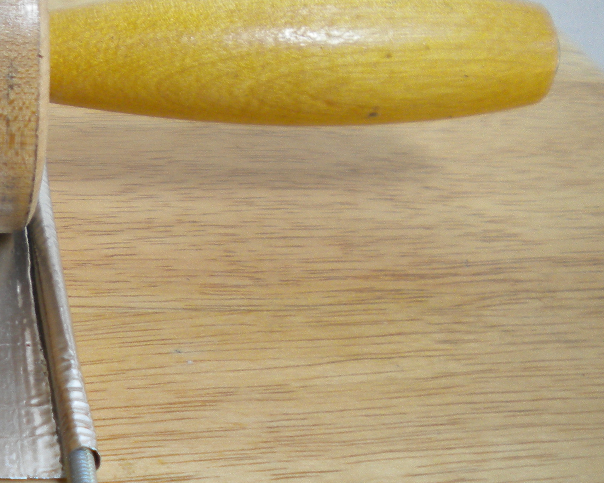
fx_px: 1305
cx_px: -10
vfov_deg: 20.9
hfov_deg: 24.8
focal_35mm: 73
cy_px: 328
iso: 111
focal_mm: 6.3
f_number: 3.1
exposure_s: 1/60
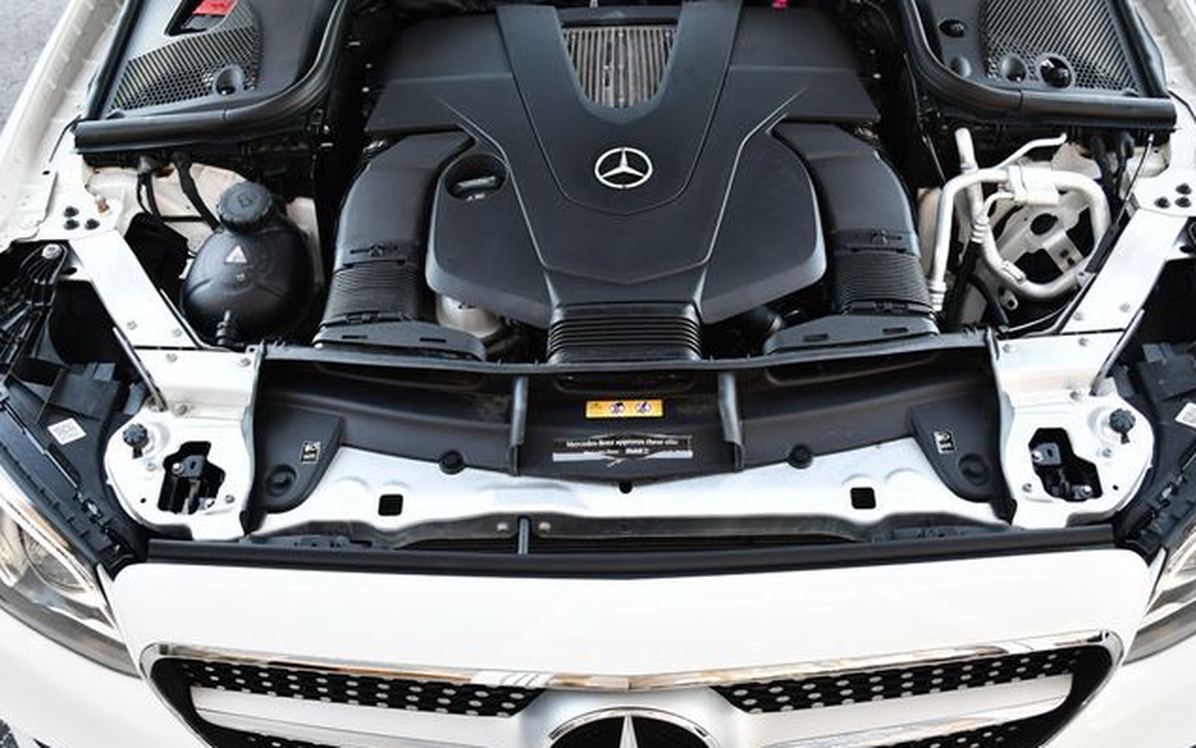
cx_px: 599
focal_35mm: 37
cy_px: 358
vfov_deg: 34.4
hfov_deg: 52.7
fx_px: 1206
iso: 560
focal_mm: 18
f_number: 3.5
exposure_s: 1/250
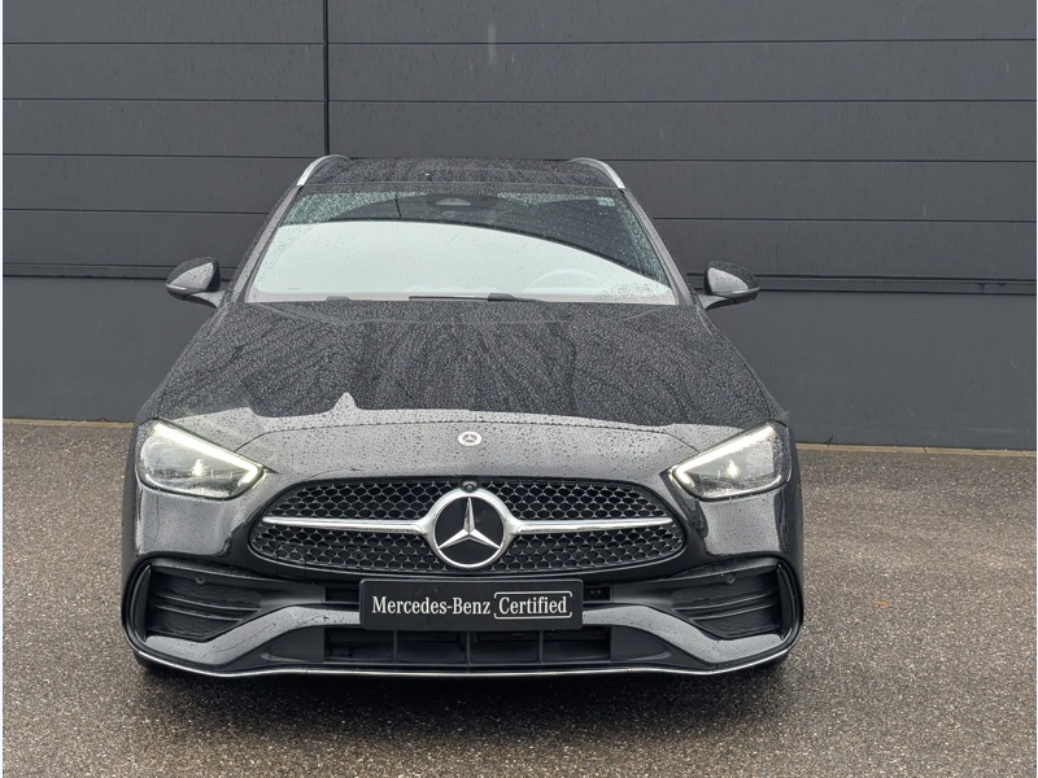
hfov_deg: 38.9
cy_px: 389
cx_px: 519
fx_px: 1469
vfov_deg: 29.7
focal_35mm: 49
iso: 206
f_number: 1.68
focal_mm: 6.9
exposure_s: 1/408
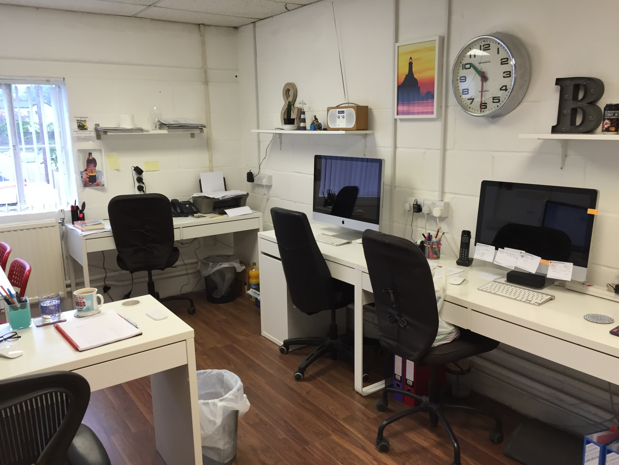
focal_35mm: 29
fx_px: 519
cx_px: 310
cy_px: 232
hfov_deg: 61.7
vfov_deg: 48.2
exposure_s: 1/33
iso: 40
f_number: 2.2
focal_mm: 4.15
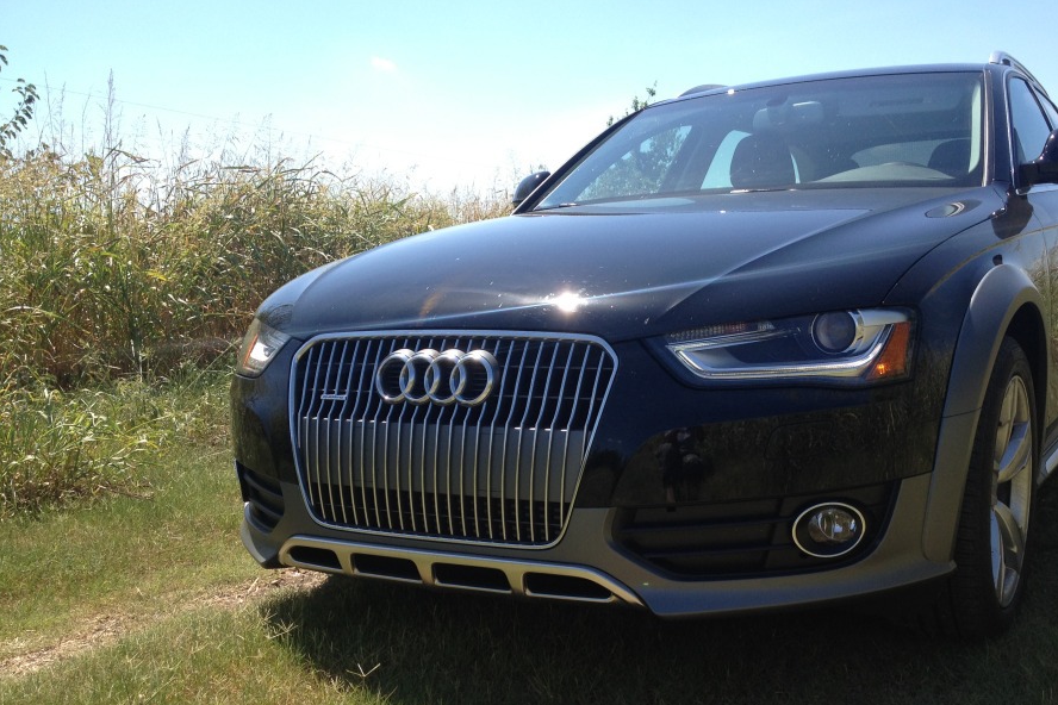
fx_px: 1234
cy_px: 445
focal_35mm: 42
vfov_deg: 31.7
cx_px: 608
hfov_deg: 46.3
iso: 64
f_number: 2.4
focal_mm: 4.3
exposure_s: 1/968
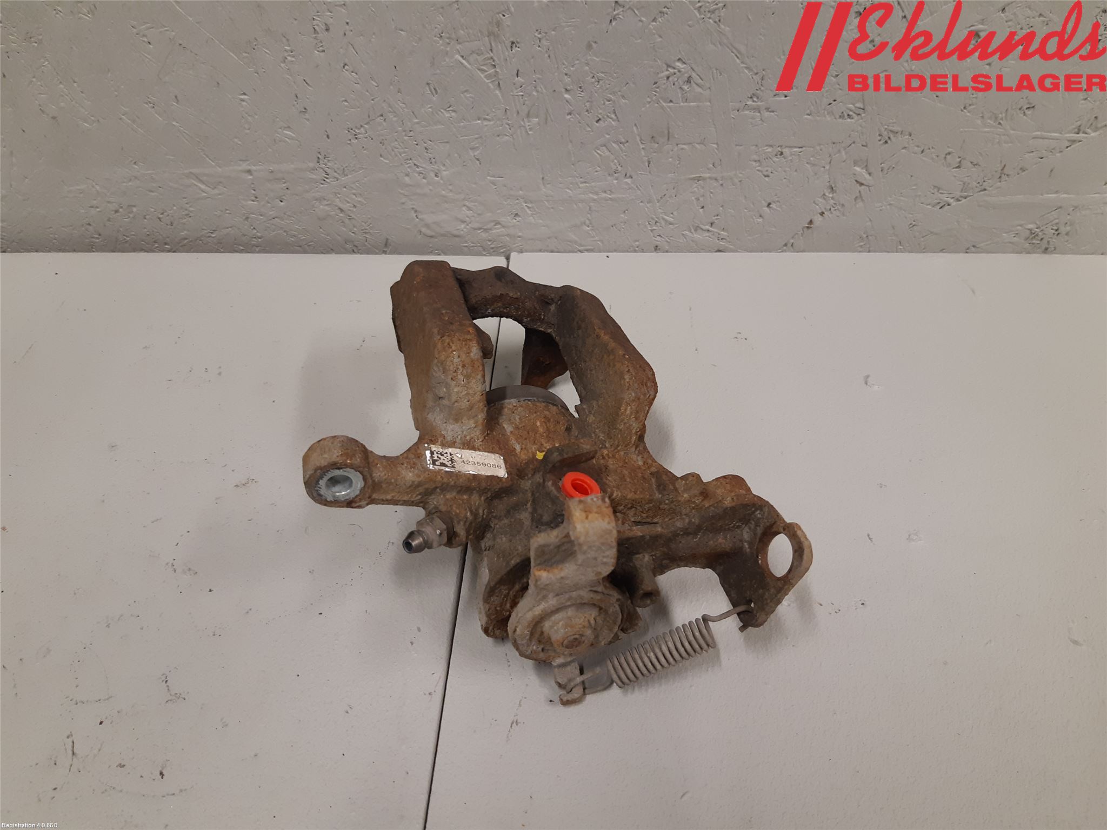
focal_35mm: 26
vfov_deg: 53.1
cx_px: 554
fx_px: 831
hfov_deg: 67.3
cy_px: 415
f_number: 1.7
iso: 125
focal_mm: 3.93
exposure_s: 1/50
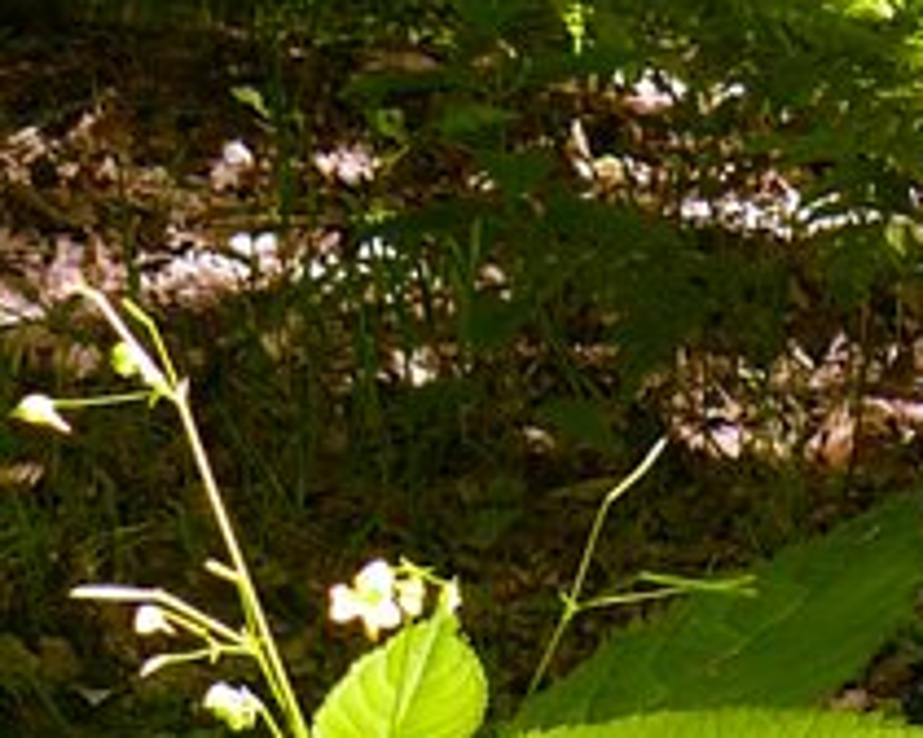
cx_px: 264
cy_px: 1287
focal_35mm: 130
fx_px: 3551
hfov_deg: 14.8
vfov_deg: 11.1
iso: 80
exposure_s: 1/60
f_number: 2.8
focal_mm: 5.2
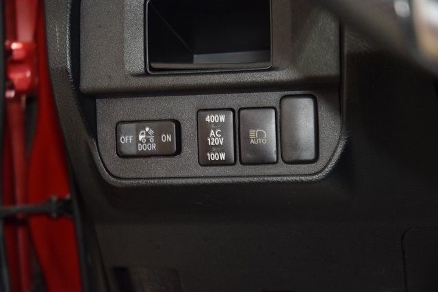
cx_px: 219
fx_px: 1278
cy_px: 146
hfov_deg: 19.5
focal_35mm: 105
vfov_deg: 13.0
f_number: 4.5
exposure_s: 1/15
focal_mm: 70
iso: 2000
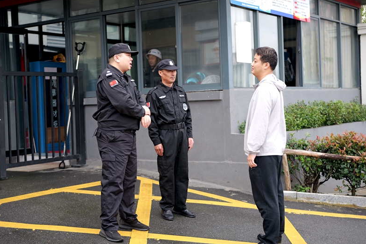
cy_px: 122
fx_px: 569
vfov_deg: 24.2
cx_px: 183
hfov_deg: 35.7
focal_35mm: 56
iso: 250
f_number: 2.8
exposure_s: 1/400
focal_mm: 55
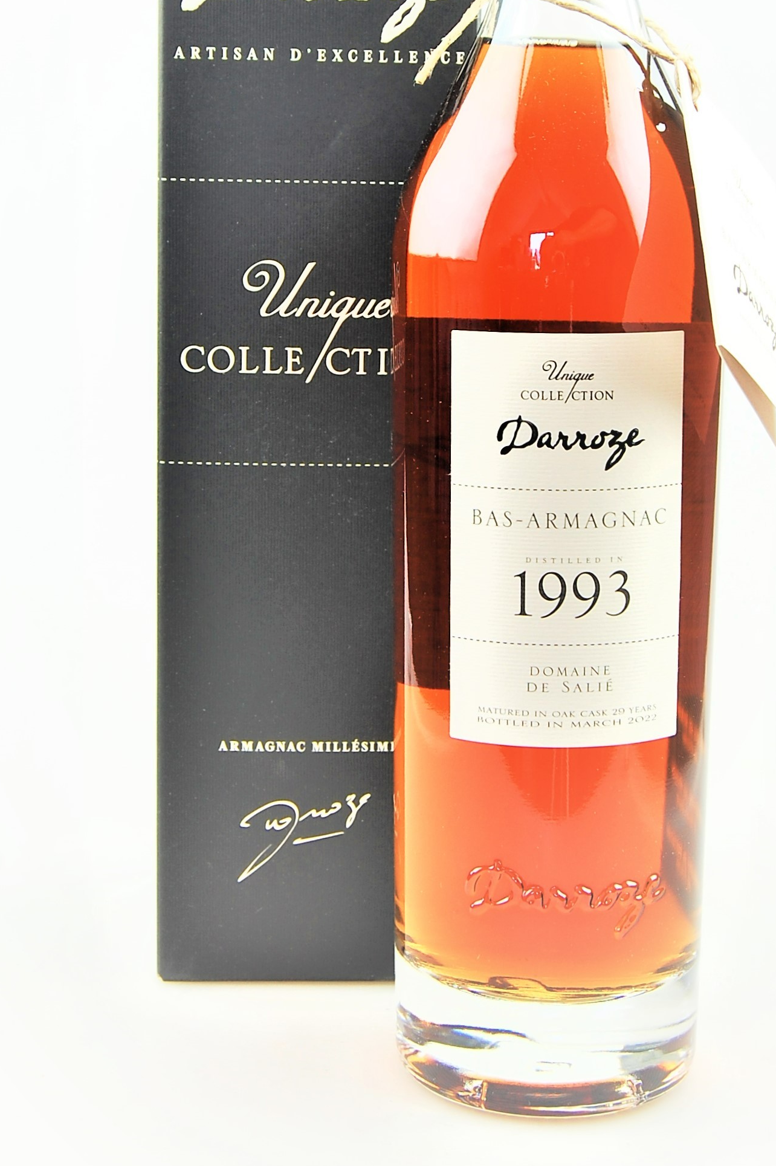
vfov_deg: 29.4
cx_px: 409
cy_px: 354
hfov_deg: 20.0
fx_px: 2201
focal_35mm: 68
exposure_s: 1/30
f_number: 8
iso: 200
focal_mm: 30
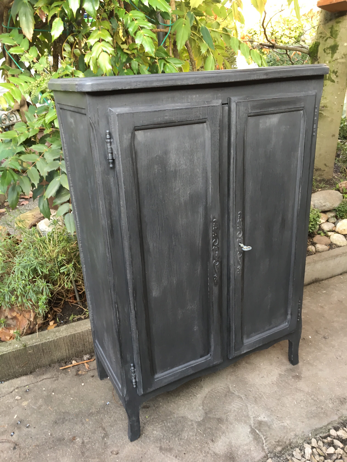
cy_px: 231
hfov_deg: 48.2
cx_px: 174
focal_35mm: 29
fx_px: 388
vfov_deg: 61.7
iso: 64
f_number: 2.2
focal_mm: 4.15
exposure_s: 1/33
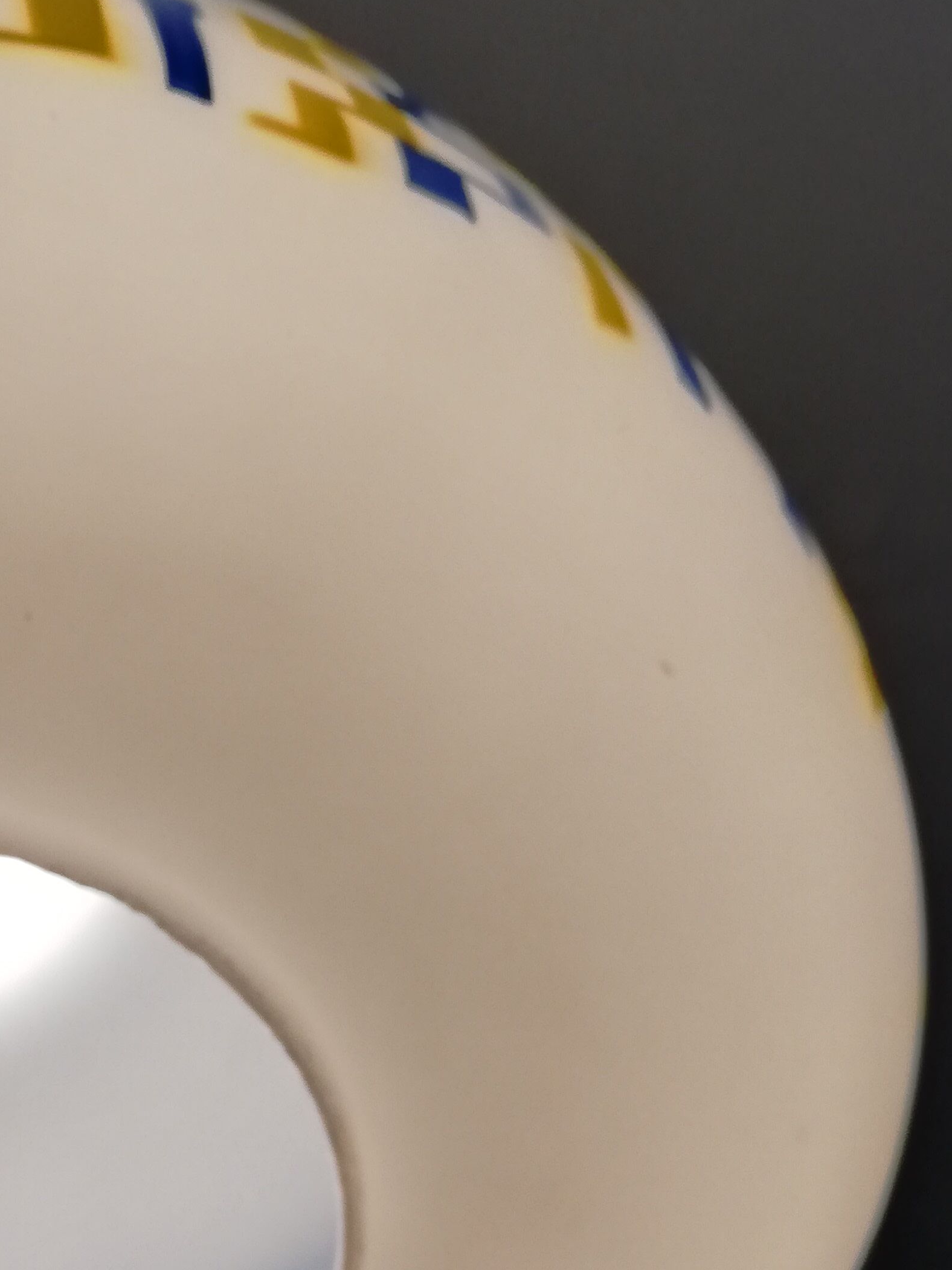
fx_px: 2091
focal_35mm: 57
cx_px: -59
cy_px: 1116
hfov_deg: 24.2
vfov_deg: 32.3
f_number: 2.2
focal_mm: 3.81
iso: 50
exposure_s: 1/50
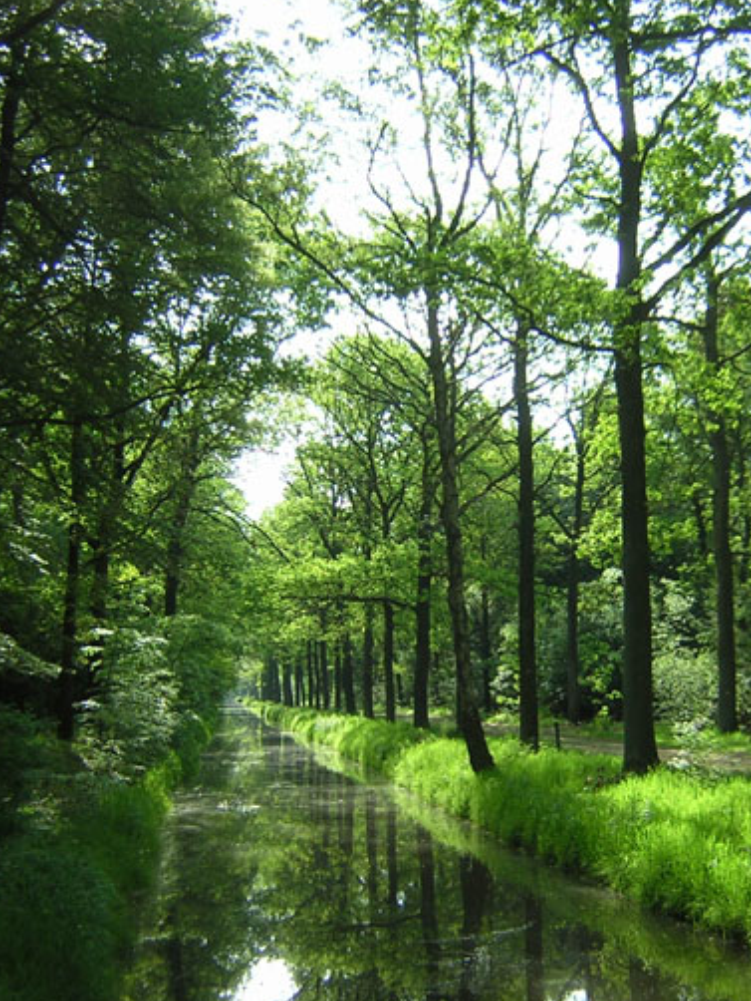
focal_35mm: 43
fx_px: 1243
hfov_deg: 33.6
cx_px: 392
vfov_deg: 43.7
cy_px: 572
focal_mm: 4.7
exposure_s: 1/163
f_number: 2.6
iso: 100
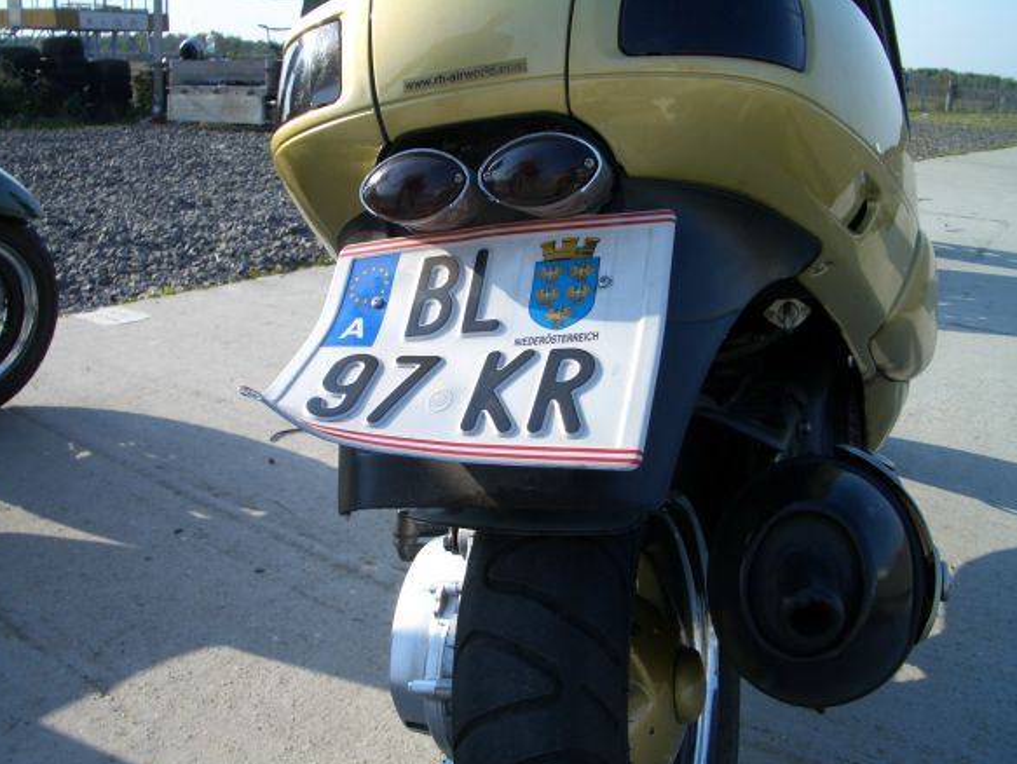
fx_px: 1058
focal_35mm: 36
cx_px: 508
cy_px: 389
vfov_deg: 39.7
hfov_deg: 51.3
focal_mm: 5.8
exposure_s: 1/320
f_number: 4.3
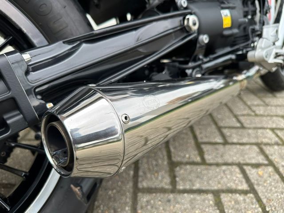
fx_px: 197
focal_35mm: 24
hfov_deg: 71.6
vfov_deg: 56.8
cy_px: 106
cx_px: 142
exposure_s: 1/521
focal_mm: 6.86
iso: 80
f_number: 1.78
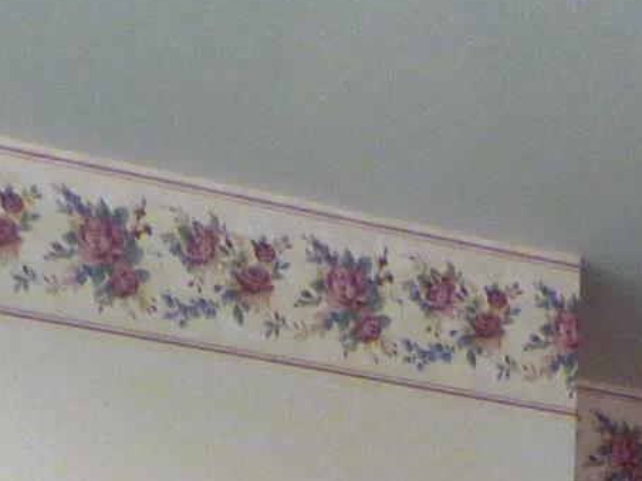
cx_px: 635
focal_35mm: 136
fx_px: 2522
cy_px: 1534
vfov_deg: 8.7
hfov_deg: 14.3
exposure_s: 1/10
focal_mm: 3.58
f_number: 2.8
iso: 400
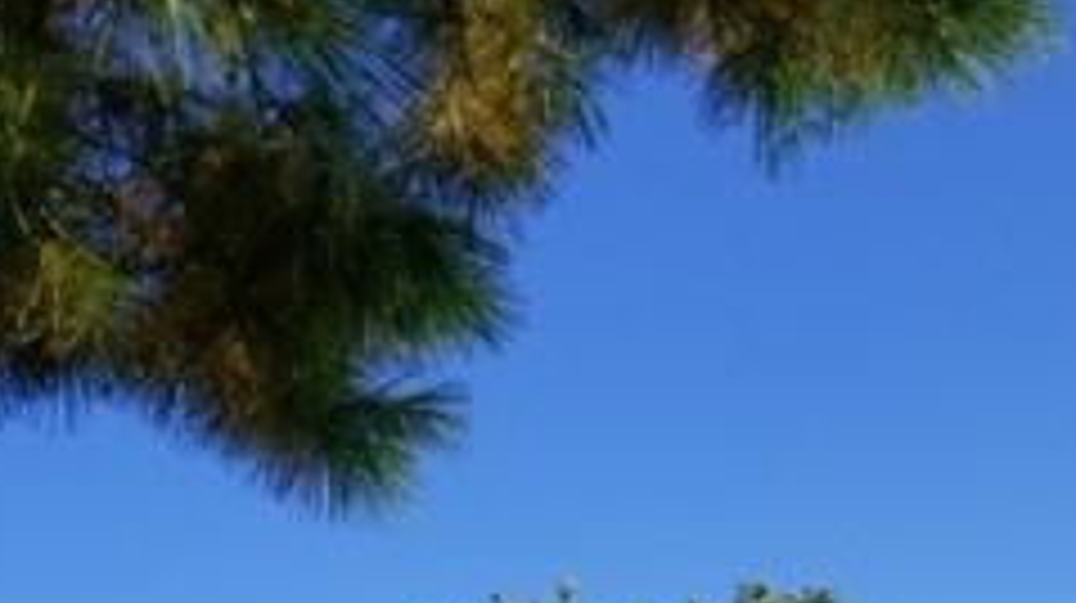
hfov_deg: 27.9
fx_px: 2167
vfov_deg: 14.4
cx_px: 545
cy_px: 990
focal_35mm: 76
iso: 50
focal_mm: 4.3
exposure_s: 1/2448
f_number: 1.7
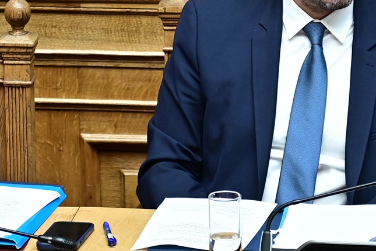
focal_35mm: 558
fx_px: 5828
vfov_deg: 2.5
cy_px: 56
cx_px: 286
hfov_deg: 3.7
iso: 500
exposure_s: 1/160
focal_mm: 200
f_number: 3.2
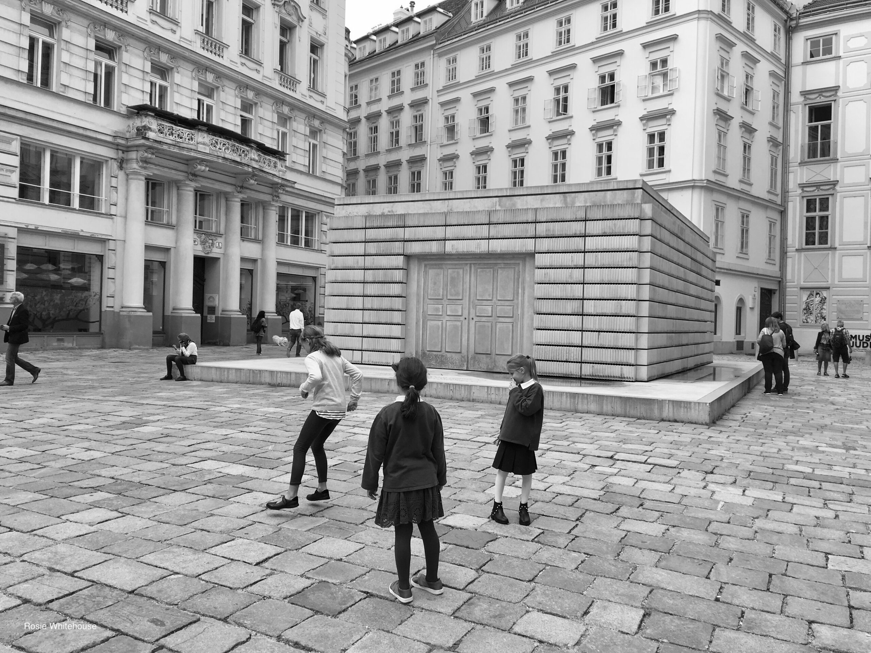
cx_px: 436
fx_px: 730
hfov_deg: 61.7
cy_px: 326
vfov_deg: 48.2
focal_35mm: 29
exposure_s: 1/938
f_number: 2.2
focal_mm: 4.15
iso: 25
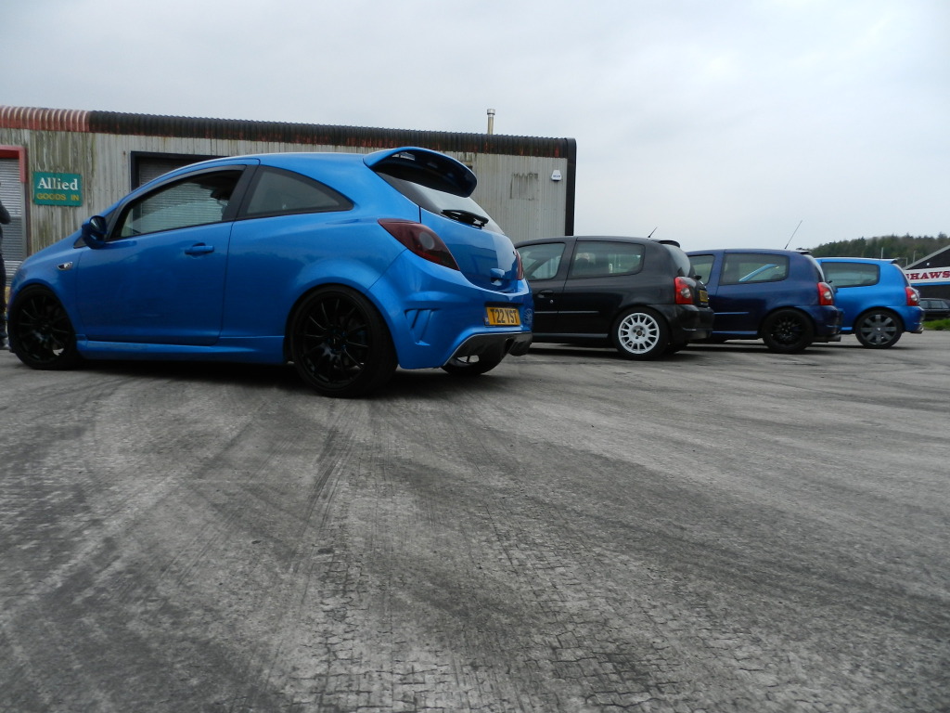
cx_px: 475
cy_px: 356
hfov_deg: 73.9
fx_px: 631
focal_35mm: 23
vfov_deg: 58.9
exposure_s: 1/30
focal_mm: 4
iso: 160
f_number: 3.4
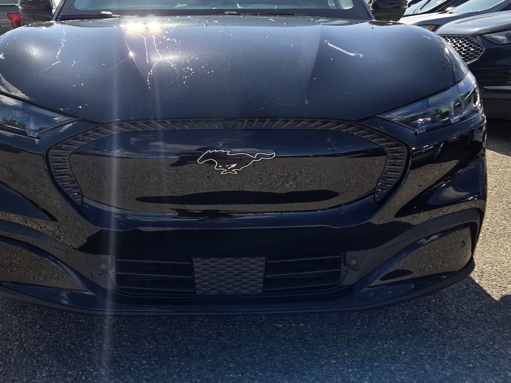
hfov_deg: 45.6
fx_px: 605
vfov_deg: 35.1
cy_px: 188
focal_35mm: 41
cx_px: 217
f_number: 1.8
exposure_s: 1/1437
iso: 25
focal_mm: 5.4
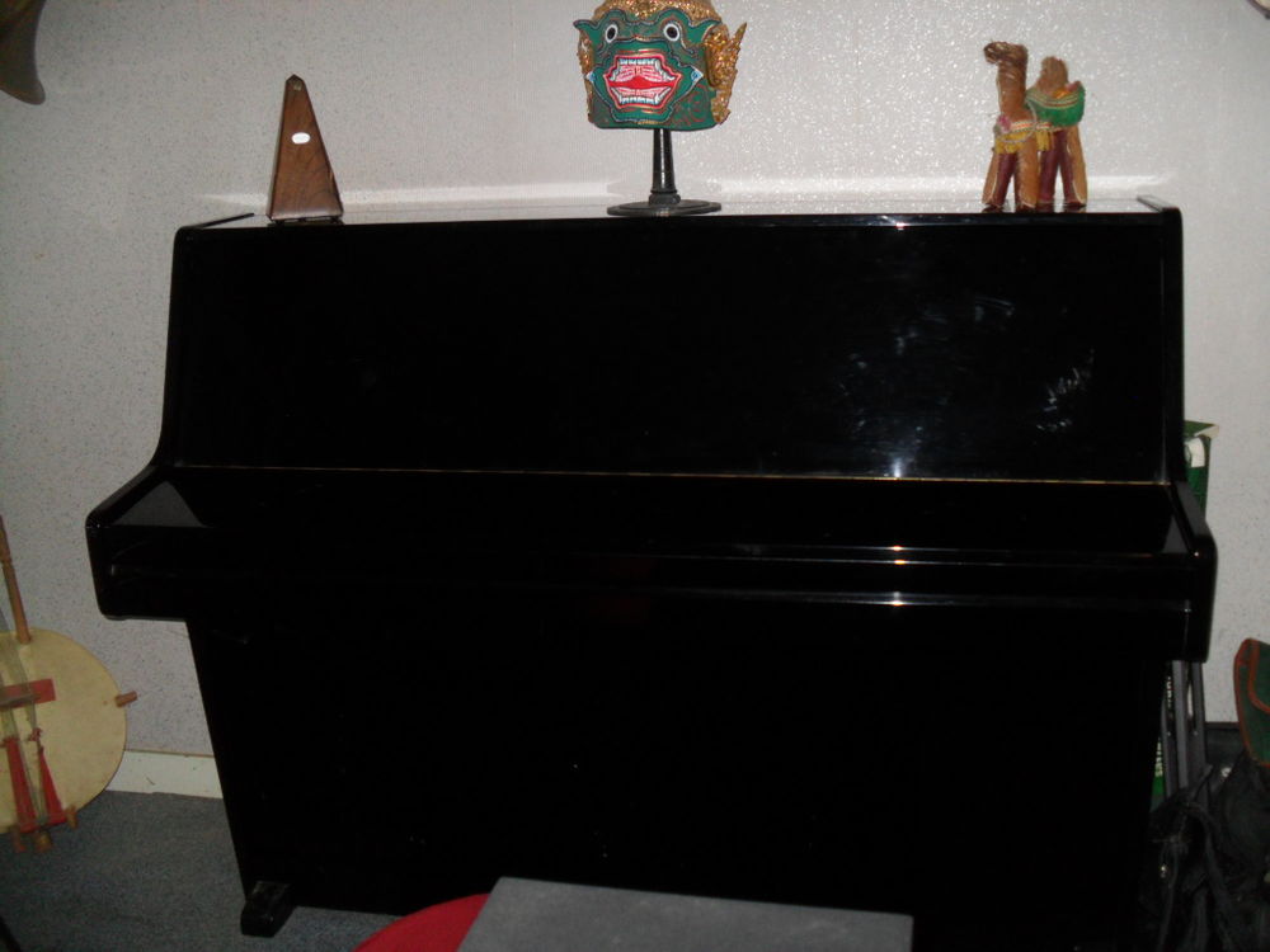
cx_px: 635
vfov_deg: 40.7
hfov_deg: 52.6
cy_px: 476
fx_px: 1284
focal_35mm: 35
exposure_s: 1/45
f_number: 3
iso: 200
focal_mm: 6.3
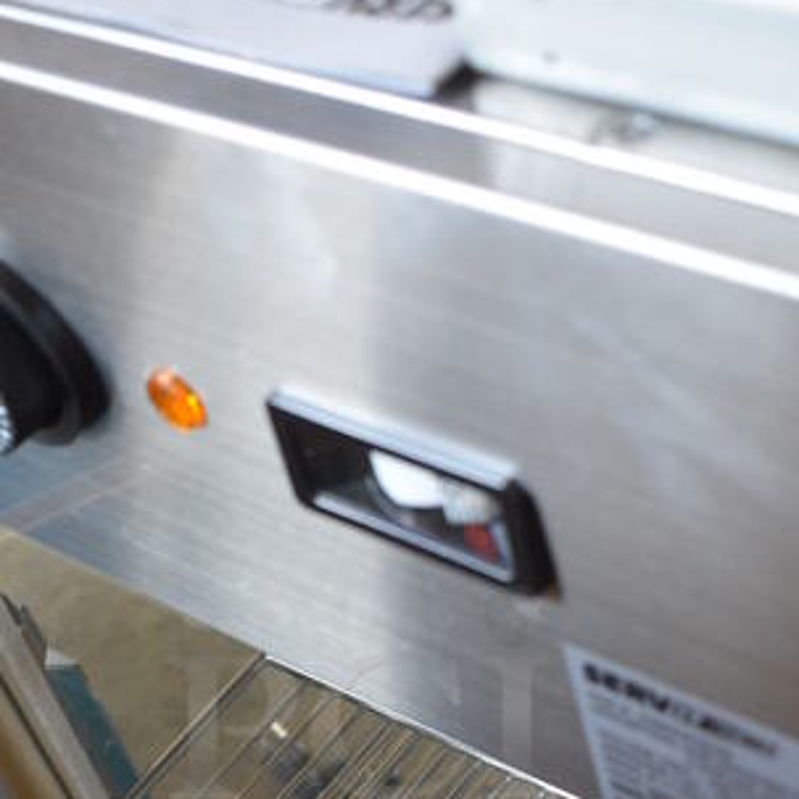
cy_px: 724
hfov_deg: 22.5
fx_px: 2011
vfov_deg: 21.9
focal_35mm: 77
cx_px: 361
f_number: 3.5
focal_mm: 20
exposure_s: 1/125
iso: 800
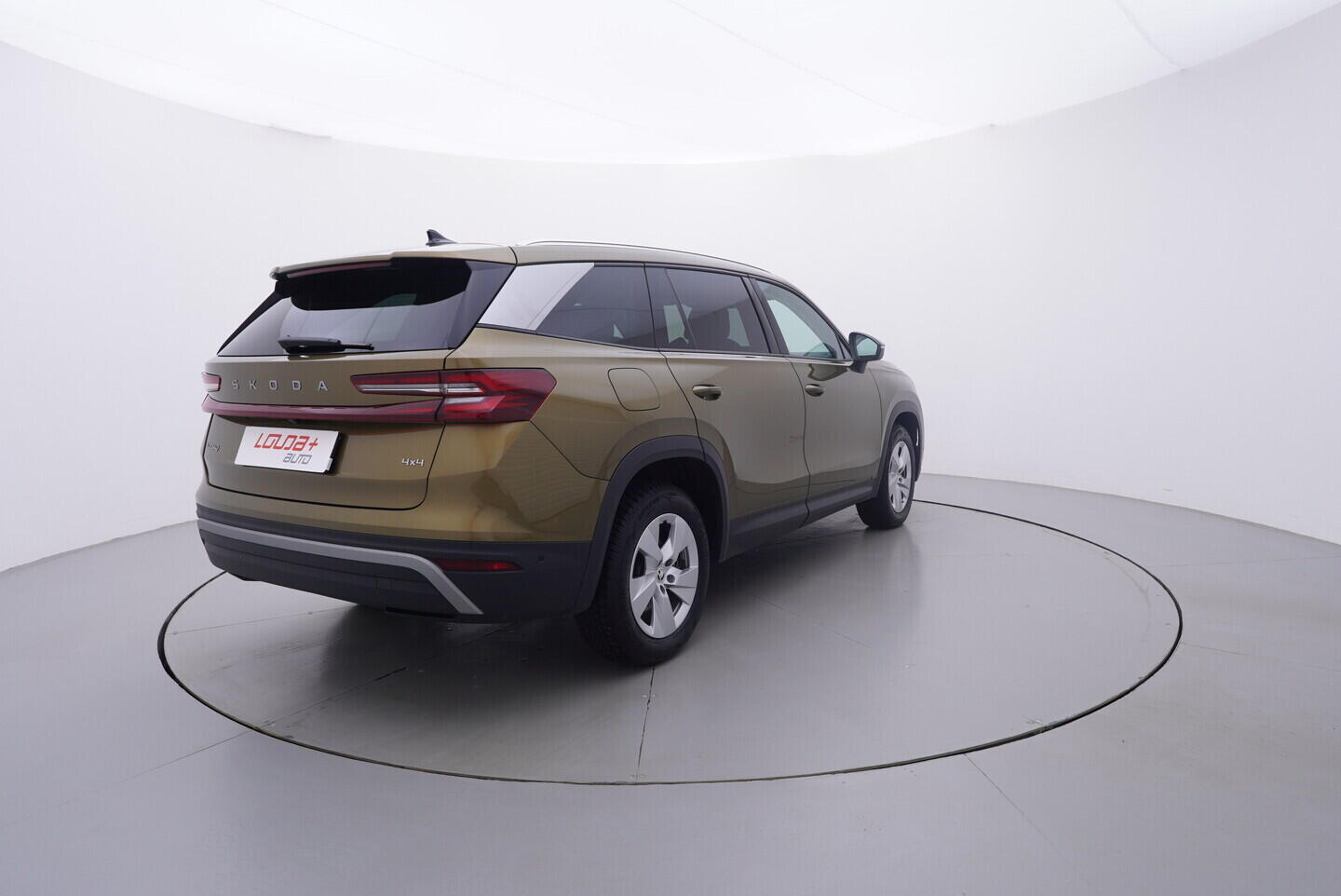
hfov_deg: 77.3
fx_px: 839
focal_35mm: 22
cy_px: 448
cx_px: 670
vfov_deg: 56.2
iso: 200
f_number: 5
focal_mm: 15
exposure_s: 1/80
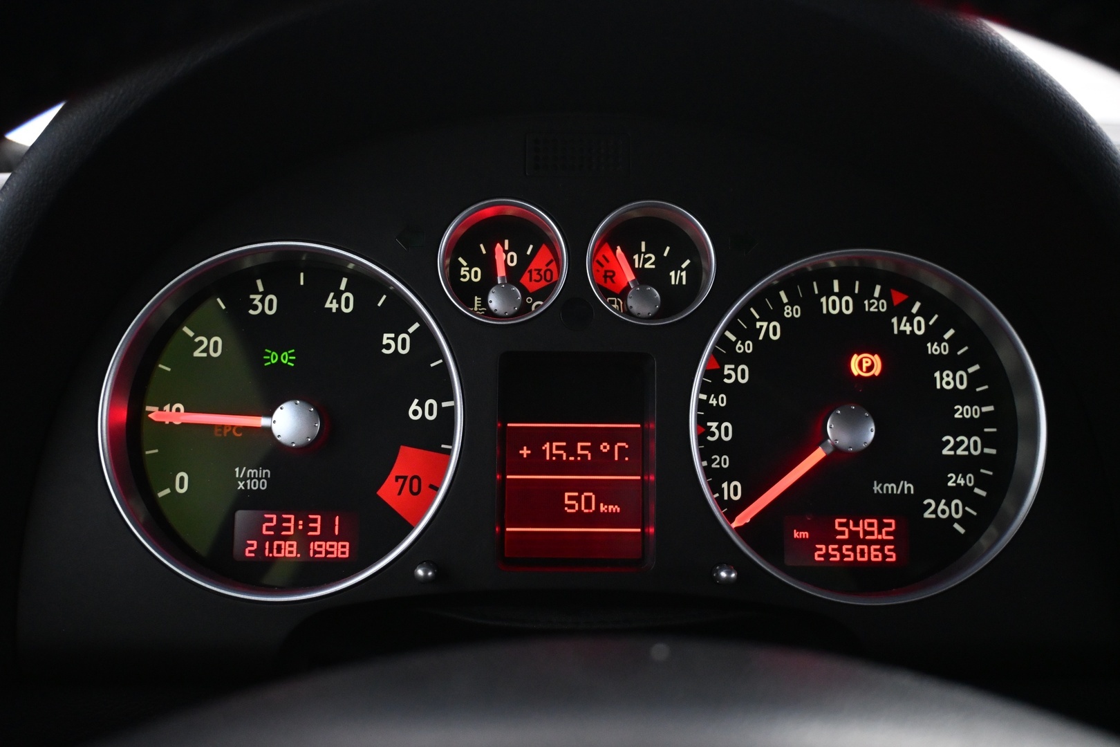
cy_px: 374
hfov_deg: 52.2
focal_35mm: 37
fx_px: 1143
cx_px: 560
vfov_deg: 36.2
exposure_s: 1/40
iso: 4000
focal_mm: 24.5
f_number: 4.2
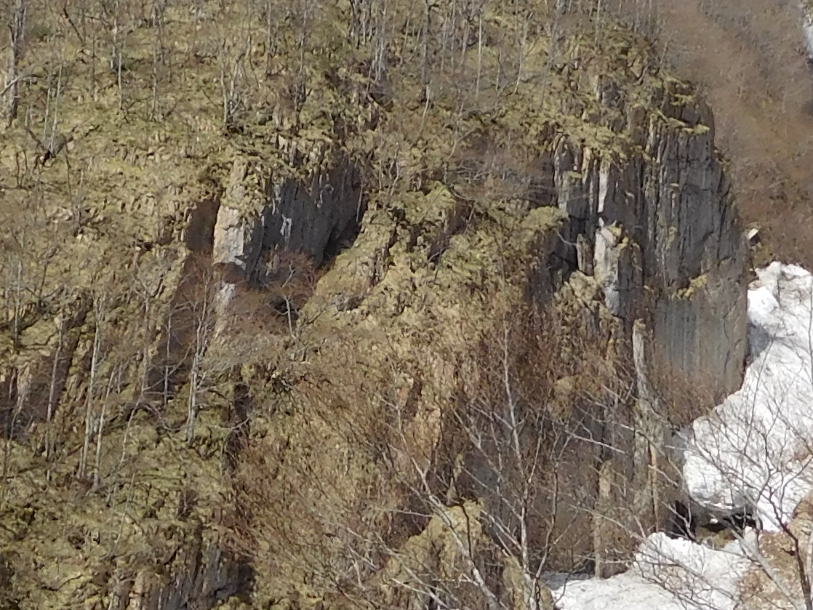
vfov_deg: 14.4
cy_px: 297
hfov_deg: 19.1
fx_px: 2420
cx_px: 323
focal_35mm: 103
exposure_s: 1/400
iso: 125
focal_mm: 4.5
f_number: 6.8
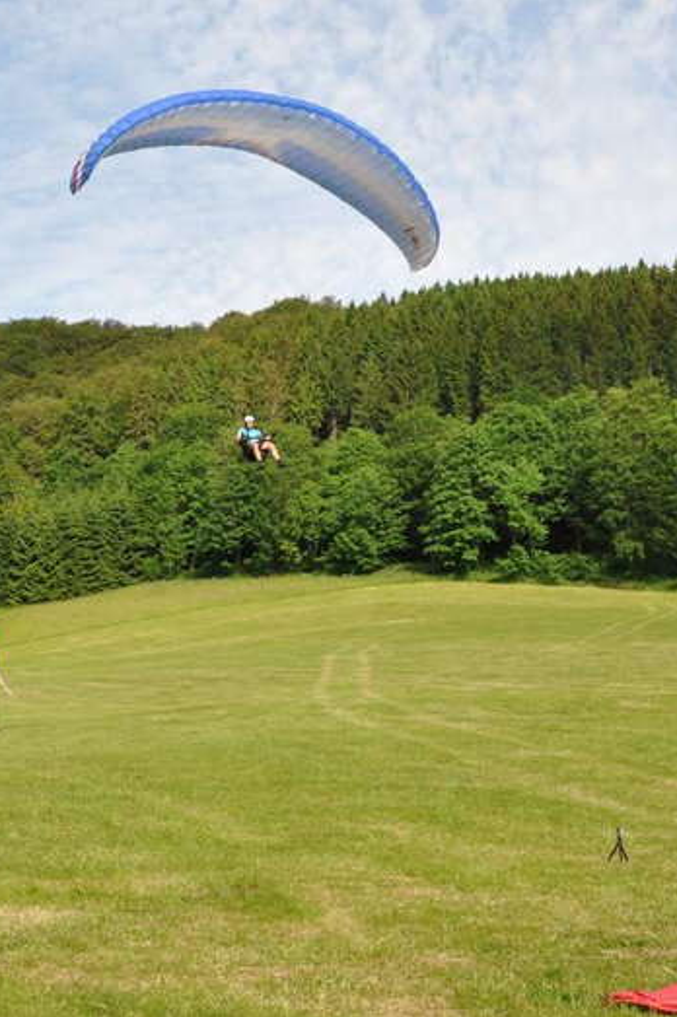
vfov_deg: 35.2
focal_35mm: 57
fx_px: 1603
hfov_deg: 23.8
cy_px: 509
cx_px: 313
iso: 200
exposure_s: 1/250
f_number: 8
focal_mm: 25
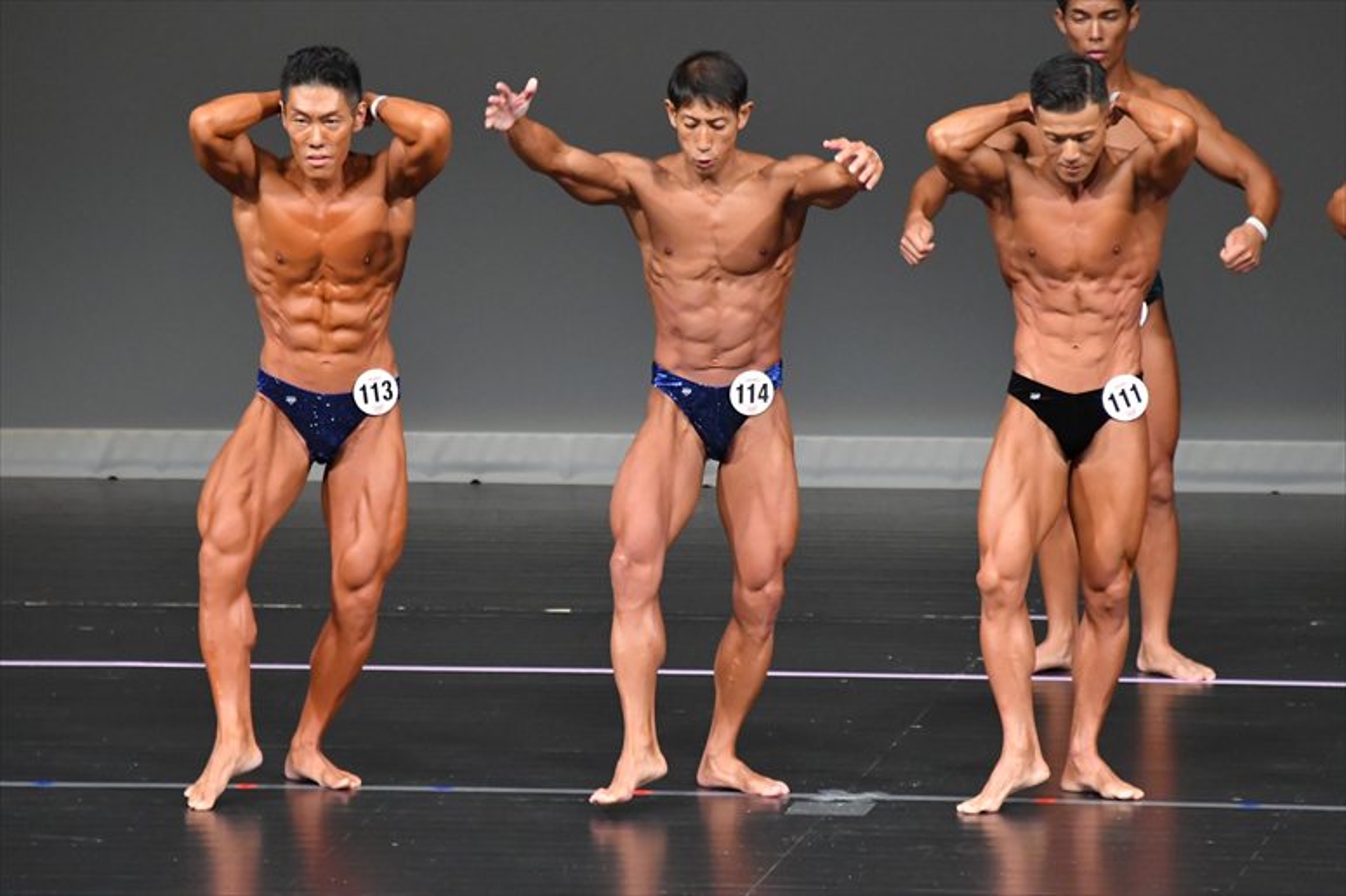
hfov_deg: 5.5
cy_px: 448
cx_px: 673
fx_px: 14014
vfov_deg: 3.7
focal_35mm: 375
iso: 5000
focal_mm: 250
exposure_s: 1/400
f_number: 5.6
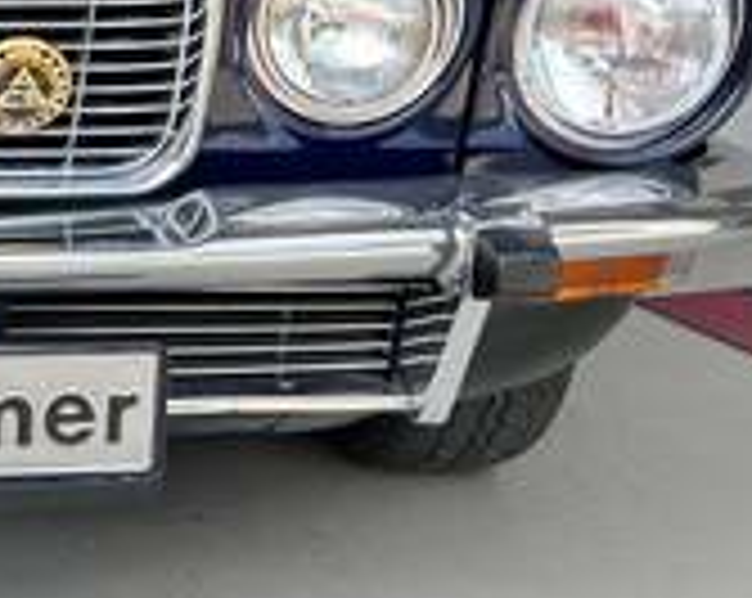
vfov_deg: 20.1
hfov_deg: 23.4
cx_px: -194
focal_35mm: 73
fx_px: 1622
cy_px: -31
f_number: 1.5
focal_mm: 5.7
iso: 50
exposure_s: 1/461
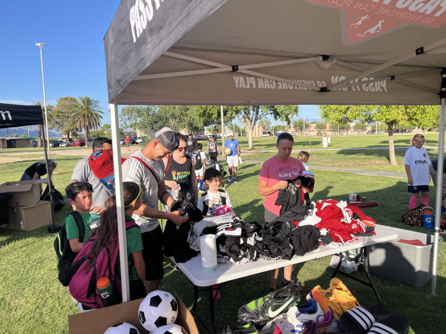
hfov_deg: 67.3
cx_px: 223
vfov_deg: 53.1
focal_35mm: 26
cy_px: 167
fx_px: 335
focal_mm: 5.1
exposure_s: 1/1923
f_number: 1.6
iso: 50
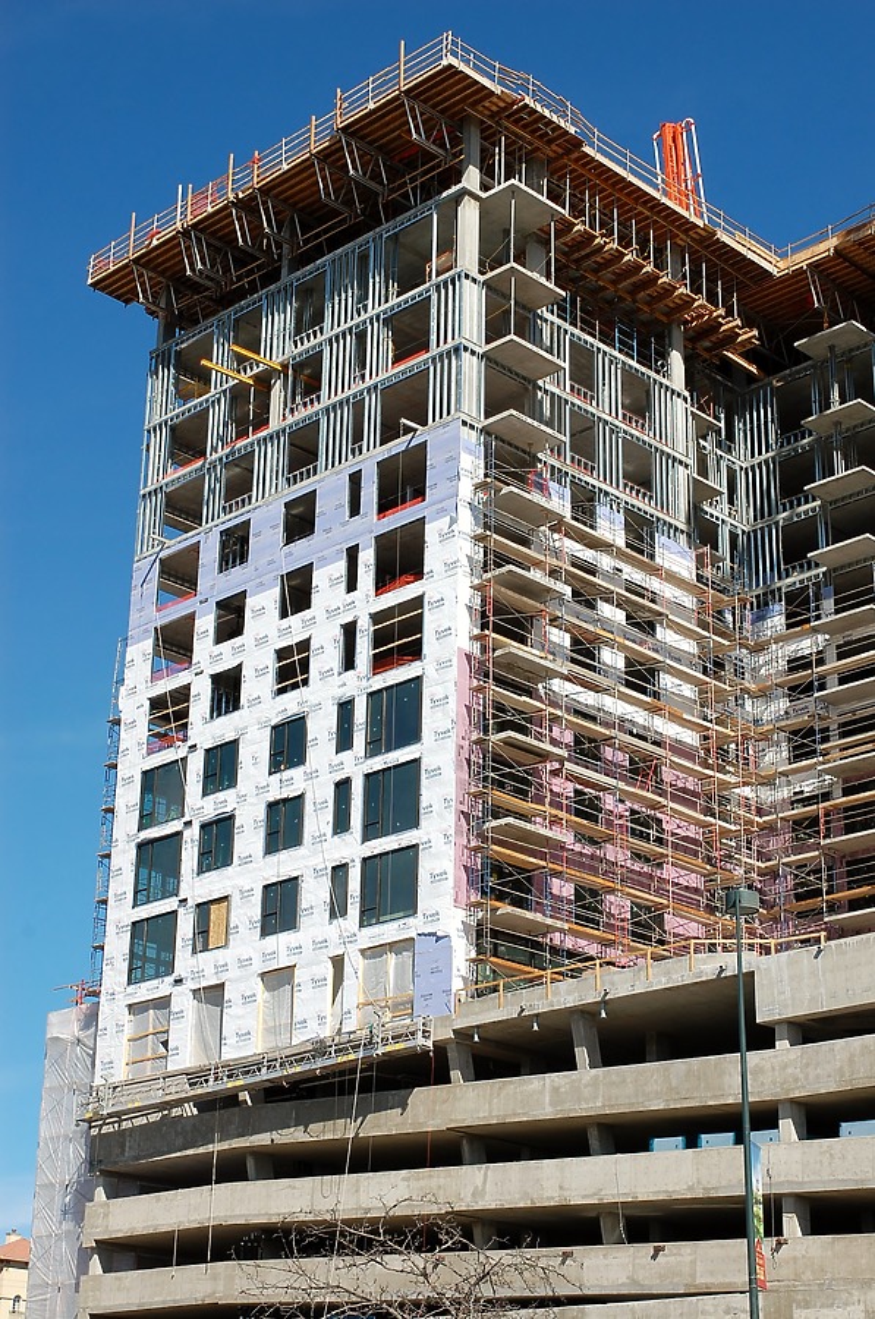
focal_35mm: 60
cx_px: 438
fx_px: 2195
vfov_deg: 33.4
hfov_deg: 22.5
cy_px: 660
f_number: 10
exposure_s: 1/320
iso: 200
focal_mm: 40
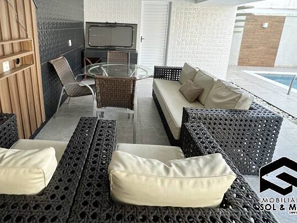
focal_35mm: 21
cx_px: 123
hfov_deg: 78.3
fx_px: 180
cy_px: 69
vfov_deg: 61.4
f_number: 2.2
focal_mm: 2.22
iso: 64
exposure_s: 1/99
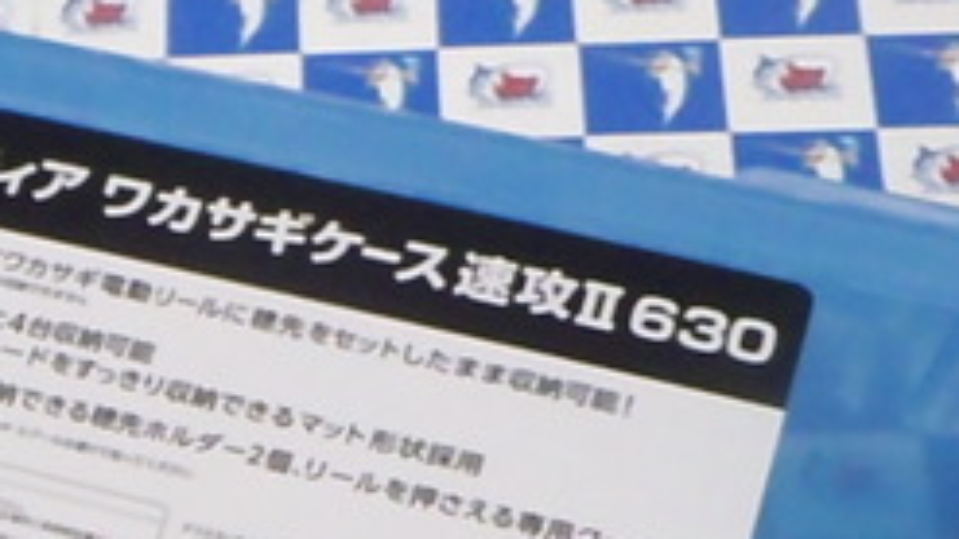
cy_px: 923
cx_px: -167
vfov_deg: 13.9
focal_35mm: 79
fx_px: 2009
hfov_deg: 24.5
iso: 800
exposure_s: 1/160
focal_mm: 5
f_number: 3.9
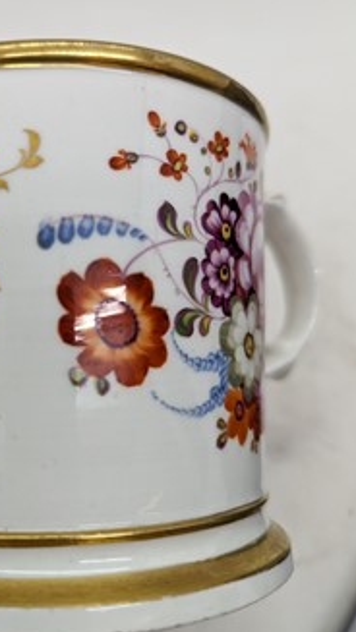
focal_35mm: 32
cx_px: 82
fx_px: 537
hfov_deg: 35.7
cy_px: 288
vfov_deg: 60.9
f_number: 1.85
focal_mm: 6.81
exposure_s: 1/272
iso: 194
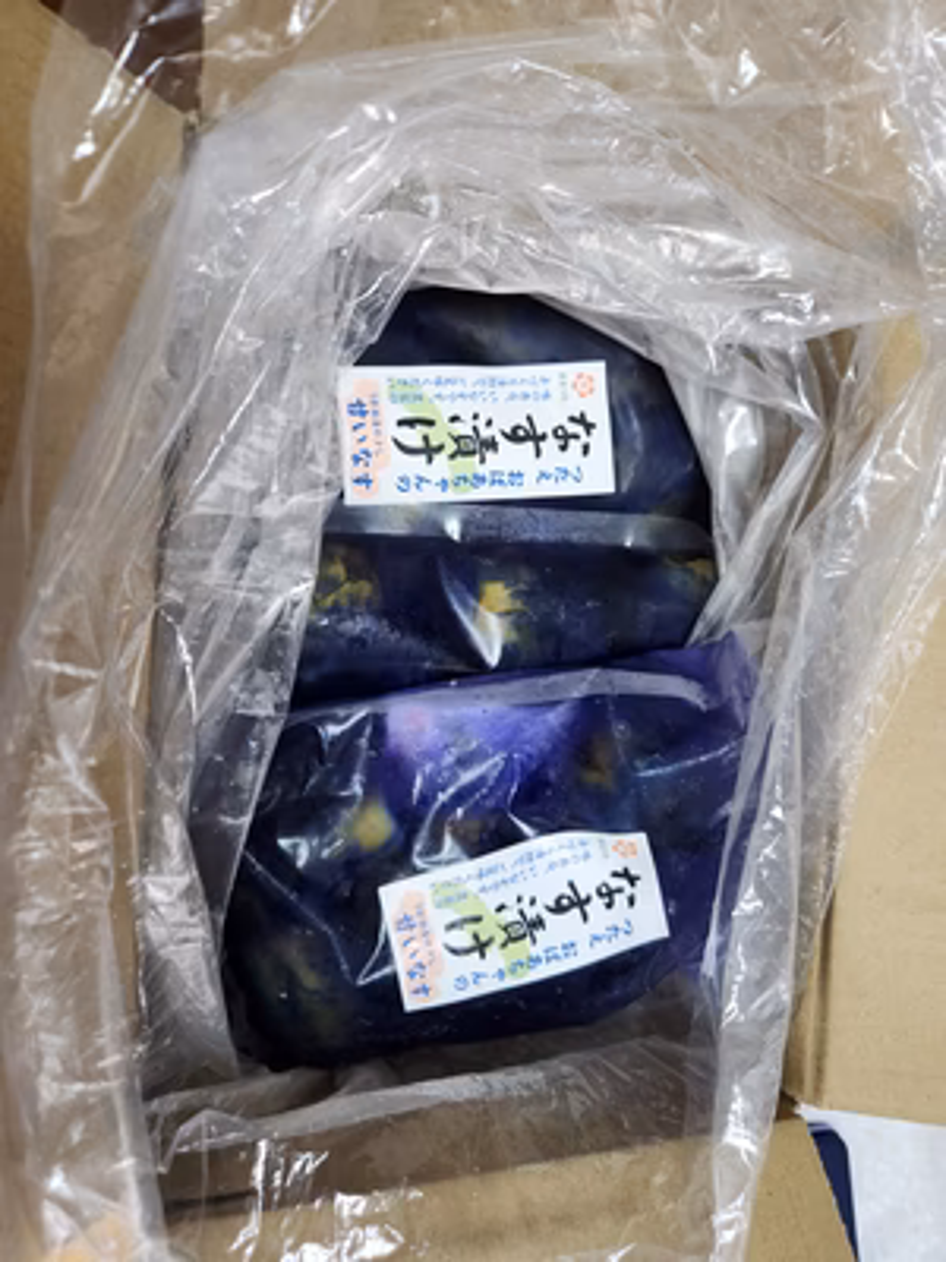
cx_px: 473
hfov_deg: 58.9
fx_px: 838
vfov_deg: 73.9
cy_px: 631
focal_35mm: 23
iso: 50
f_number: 1.8
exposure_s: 1/50
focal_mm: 5.4
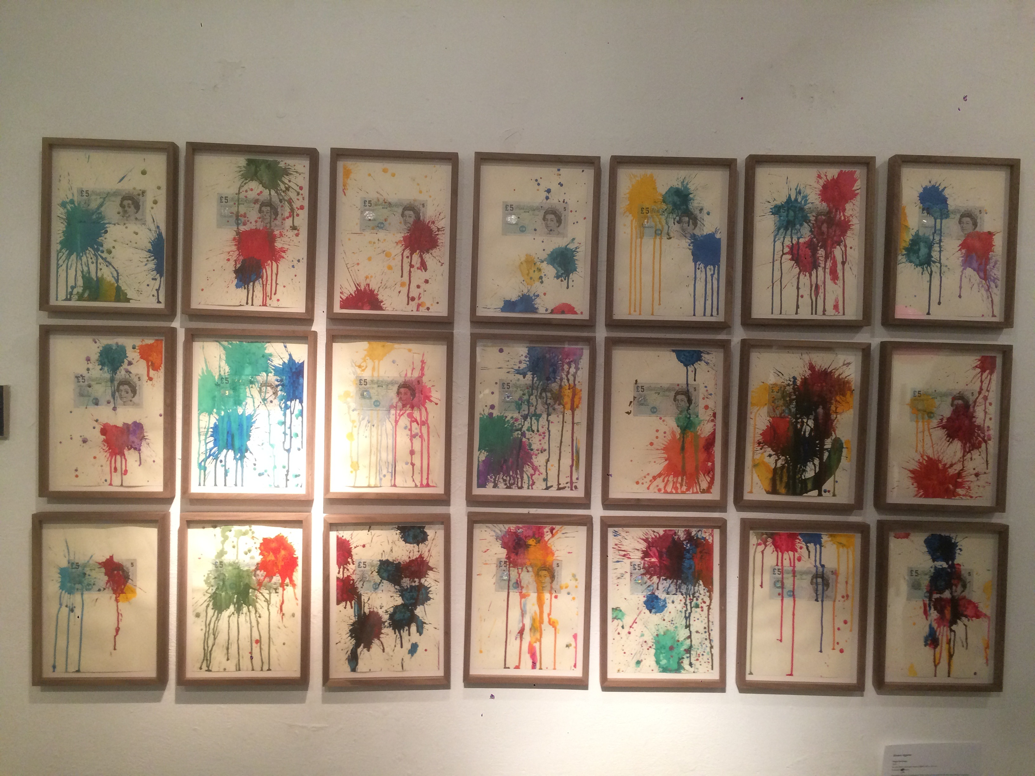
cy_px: 388
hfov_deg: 61.7
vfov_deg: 48.2
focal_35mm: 29
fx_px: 867
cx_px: 518
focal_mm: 4.15
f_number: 2.2
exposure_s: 1/33
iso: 160
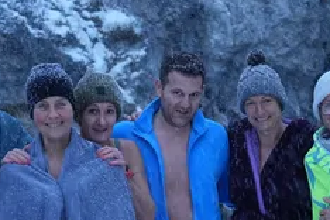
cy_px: 178
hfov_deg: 16.4
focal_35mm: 125
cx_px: 172
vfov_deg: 10.9
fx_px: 1145
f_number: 2.8
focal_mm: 32.5
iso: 1600
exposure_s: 1/100
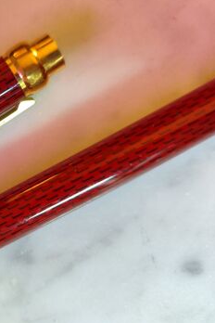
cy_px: 161
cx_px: -2
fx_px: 296
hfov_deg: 35.9
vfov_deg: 57.2
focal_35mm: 33
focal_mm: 6.14
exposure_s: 1/25
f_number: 1.65
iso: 800
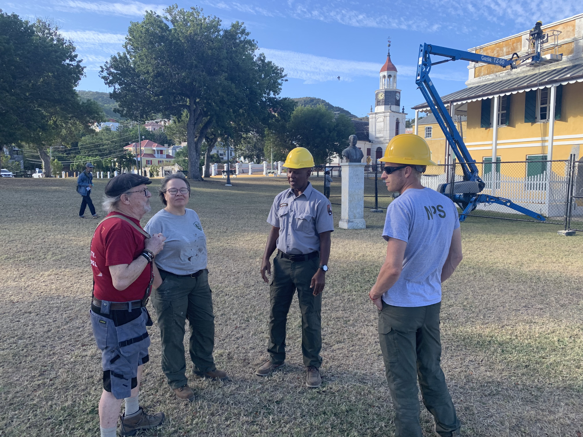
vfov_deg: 53.1
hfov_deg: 67.3
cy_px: 218
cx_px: 292
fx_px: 438
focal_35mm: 26
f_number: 1.8
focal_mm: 4.25
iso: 25
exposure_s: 1/573
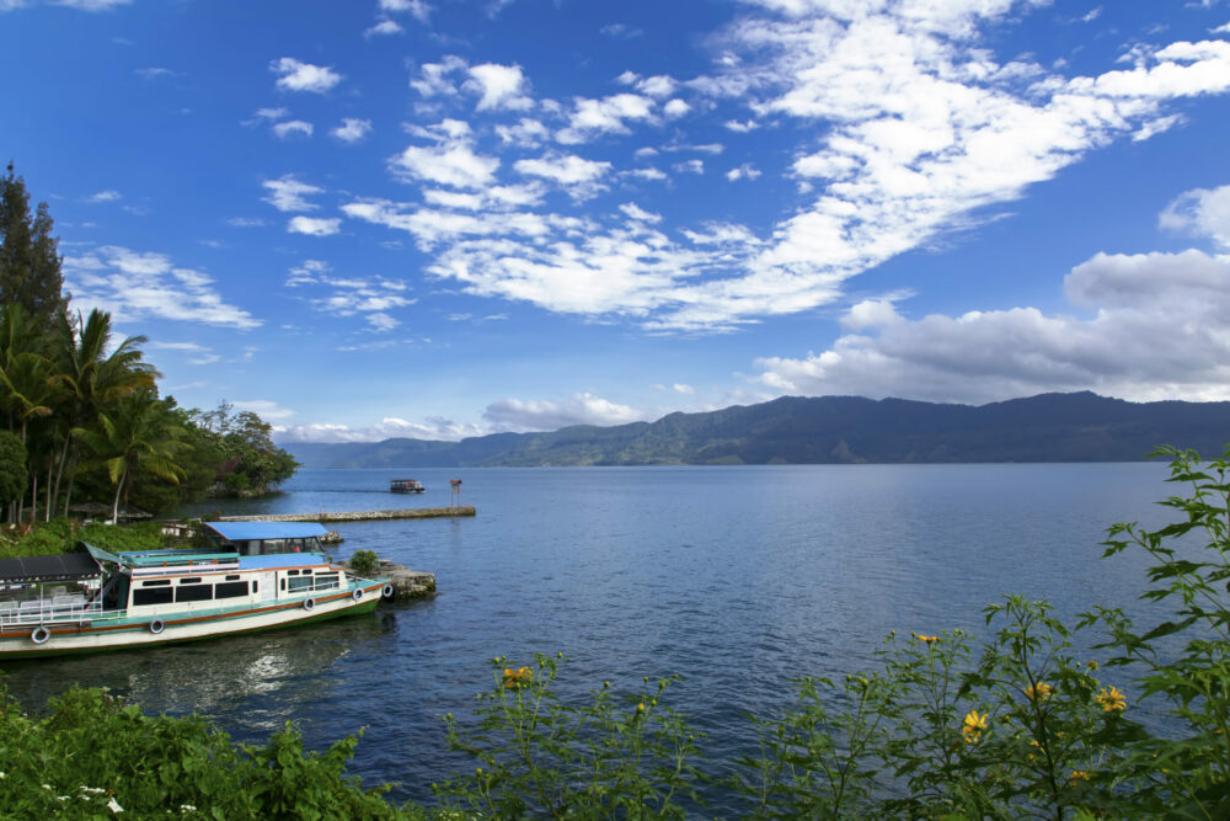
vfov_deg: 50.4
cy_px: 410
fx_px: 871
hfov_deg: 70.4
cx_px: 615
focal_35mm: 26
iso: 100
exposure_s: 1/250
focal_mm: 17
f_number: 9
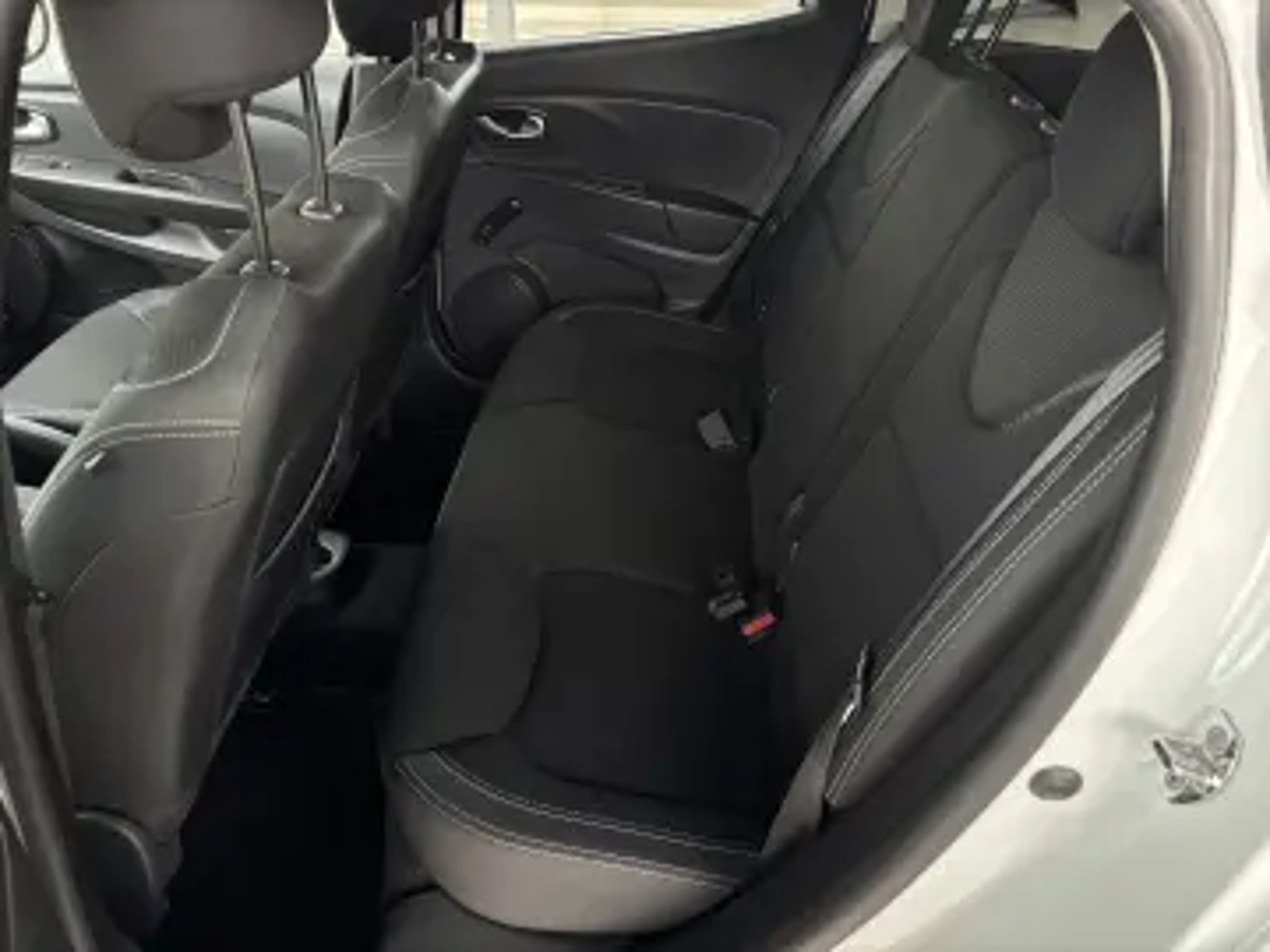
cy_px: 476
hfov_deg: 67.3
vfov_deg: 53.1
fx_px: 954
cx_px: 635
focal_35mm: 26
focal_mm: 5.96
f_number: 1.6
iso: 160
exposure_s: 1/60
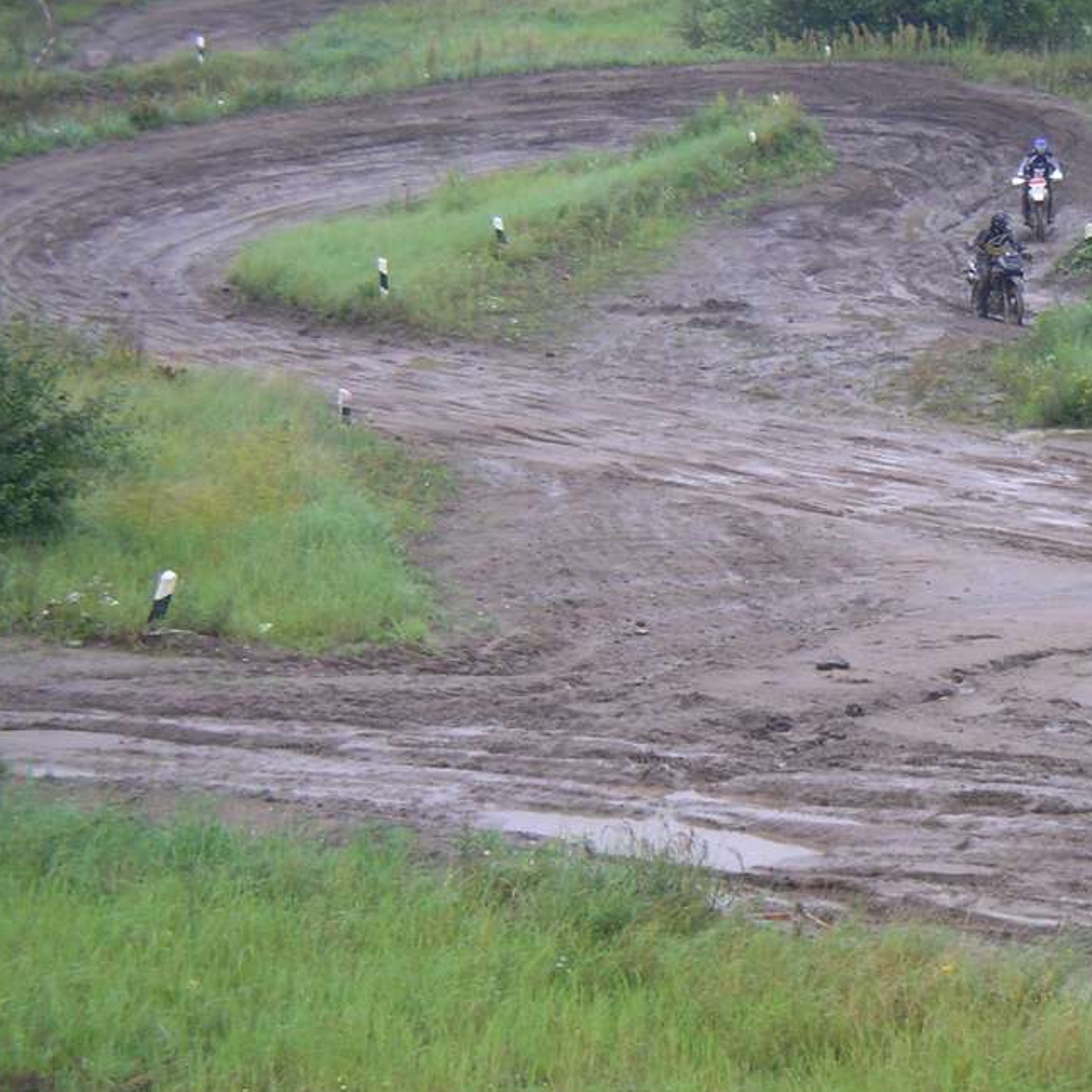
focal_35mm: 143
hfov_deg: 12.2
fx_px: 5104
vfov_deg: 12.2
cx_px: 780
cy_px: 525
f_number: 3.9
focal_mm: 16
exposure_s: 1/125
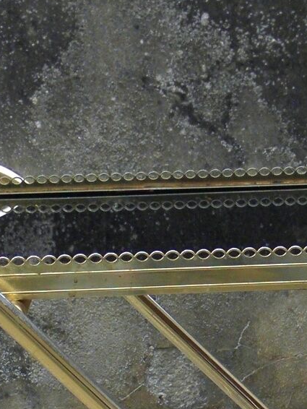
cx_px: 350
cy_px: 525
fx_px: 2351
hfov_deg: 7.4
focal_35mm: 199
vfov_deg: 9.8
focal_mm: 7.9
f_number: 3.9
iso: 100
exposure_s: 1/40
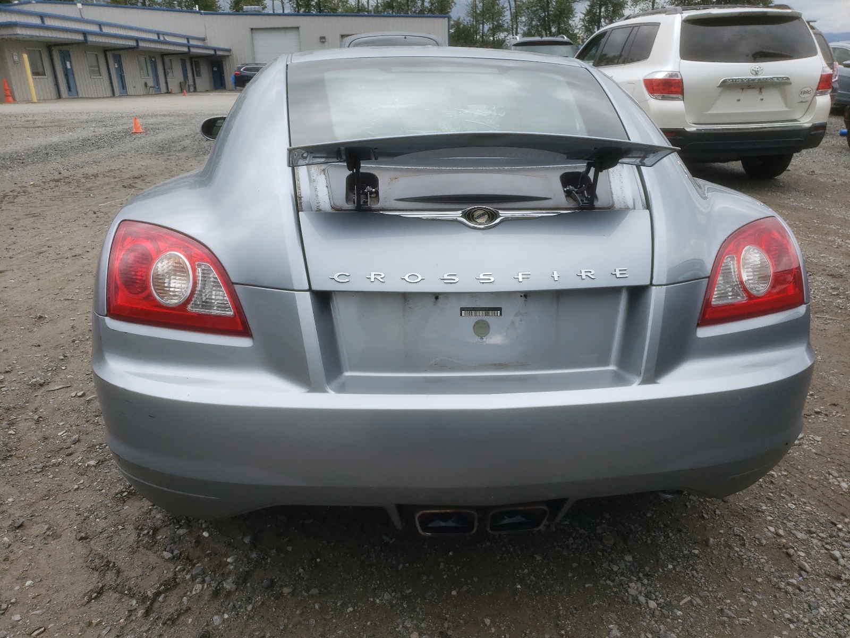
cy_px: 319
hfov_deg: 67.3
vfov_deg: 53.1
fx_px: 638
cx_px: 425
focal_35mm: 26
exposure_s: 1/909
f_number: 1.5
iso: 50
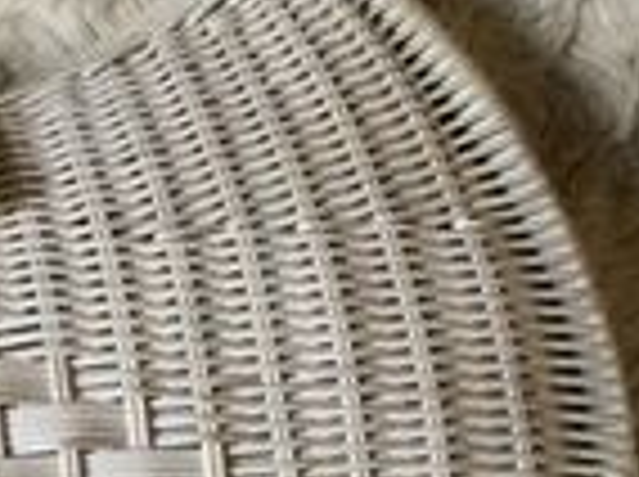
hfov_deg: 18.4
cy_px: 328
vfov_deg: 14.0
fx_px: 1935
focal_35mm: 105
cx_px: 40
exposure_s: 1/33
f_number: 2.4
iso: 200
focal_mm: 3.3
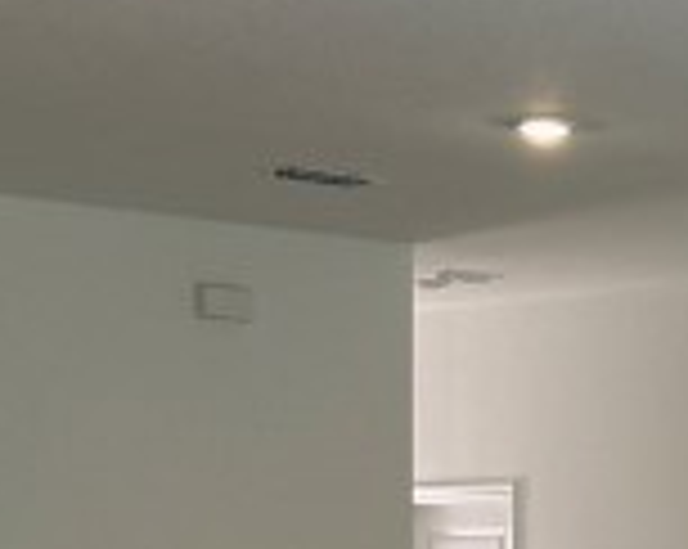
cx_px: 863
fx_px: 3193
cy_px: 1012
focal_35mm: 157
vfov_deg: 9.3
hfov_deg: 12.0
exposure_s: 1/120
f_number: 1.78
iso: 64
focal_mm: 6.76
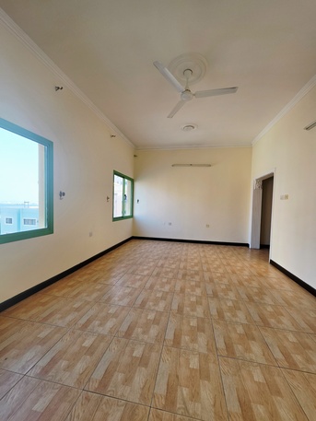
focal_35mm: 13
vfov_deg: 106.2
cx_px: 158
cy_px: 210
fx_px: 158
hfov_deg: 89.9
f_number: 1.9
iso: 20
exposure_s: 1/104
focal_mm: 2.2
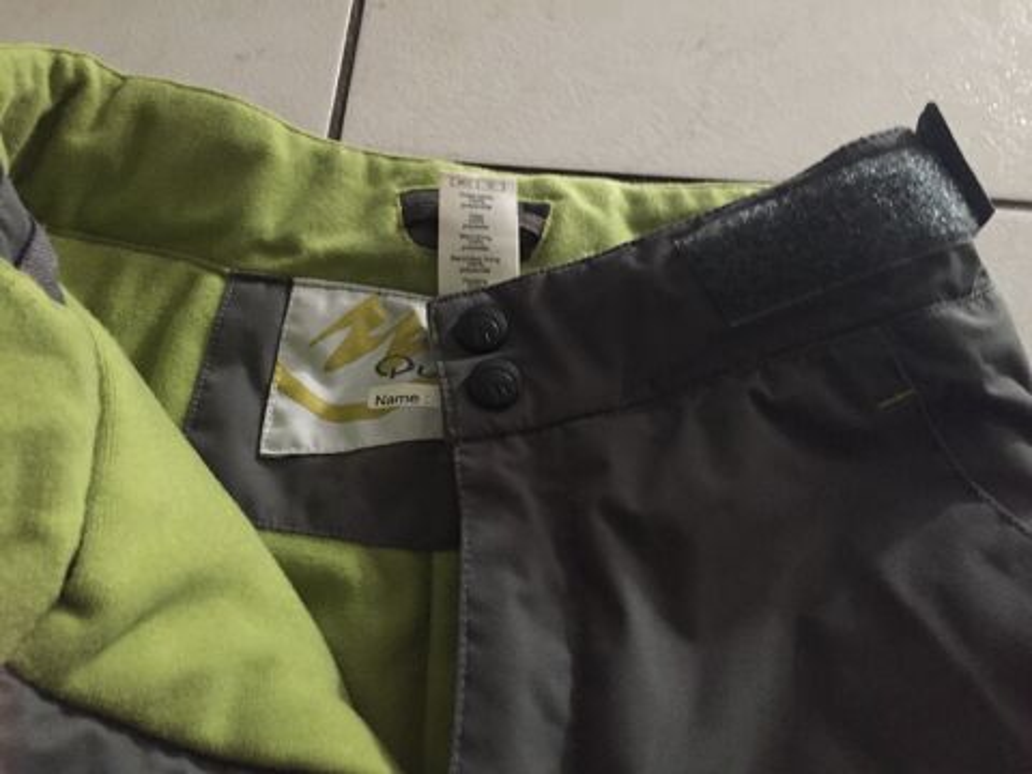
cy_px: 387
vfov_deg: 48.2
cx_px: 516
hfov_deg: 61.7
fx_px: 865
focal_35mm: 29
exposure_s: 1/17
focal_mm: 4.15
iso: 500
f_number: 2.2
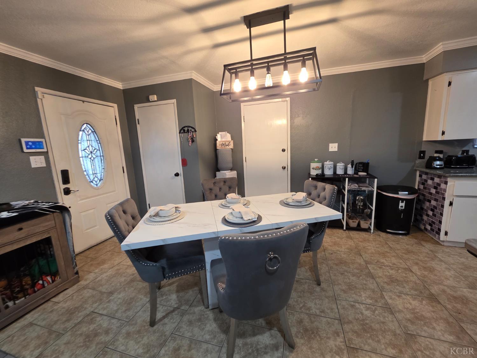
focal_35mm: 13
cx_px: 238
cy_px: 179
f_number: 1.9
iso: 200
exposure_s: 1/60
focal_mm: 2.2
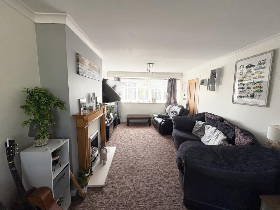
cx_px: 140
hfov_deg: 102.1
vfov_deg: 85.7
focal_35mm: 14
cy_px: 105
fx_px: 113
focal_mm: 2.22
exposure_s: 1/168
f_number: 2.2
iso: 64
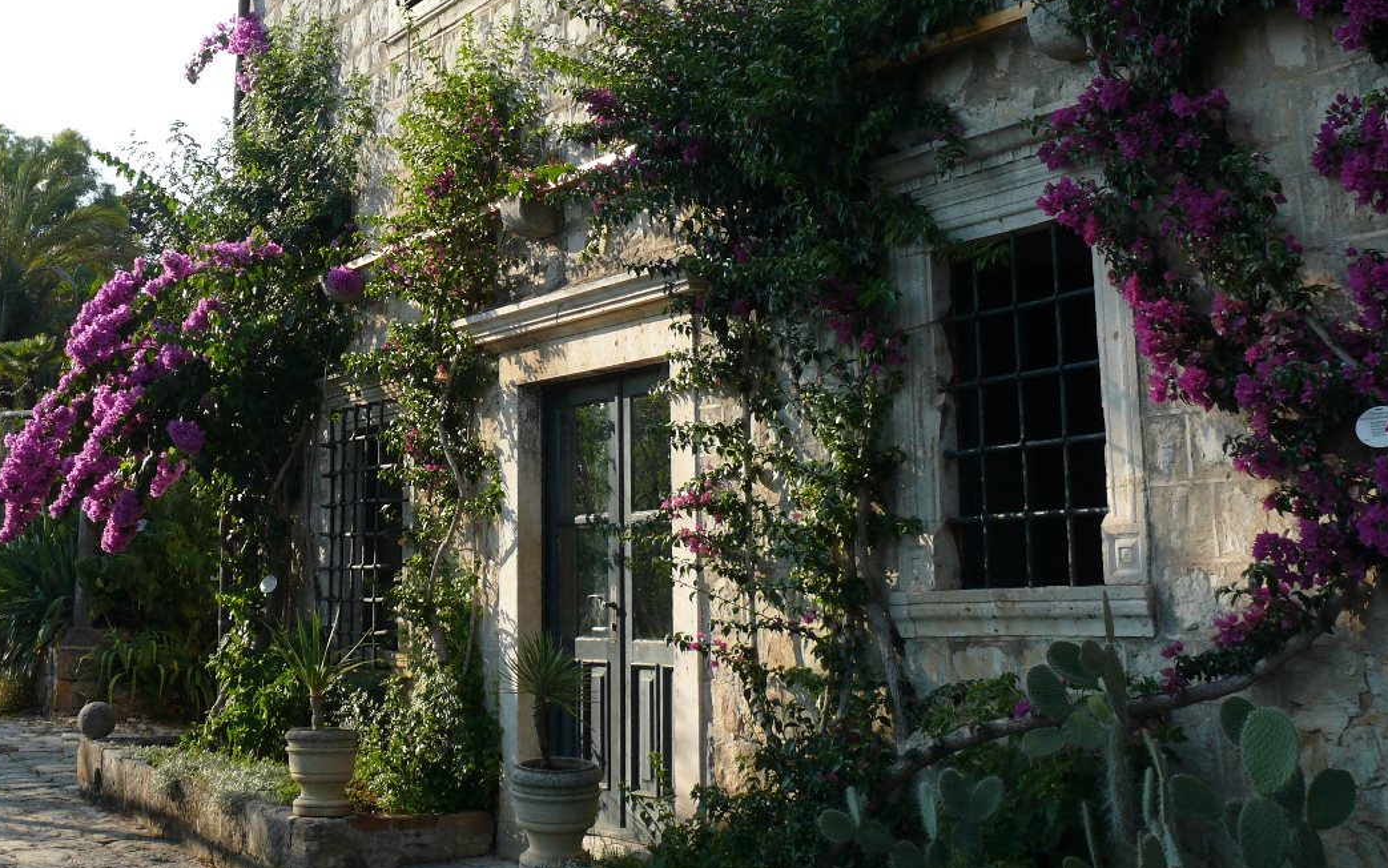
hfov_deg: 41.5
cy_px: 229
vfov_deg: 26.6
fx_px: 1816
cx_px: 502
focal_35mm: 48
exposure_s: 1/200
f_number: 4
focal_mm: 7.4
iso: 100
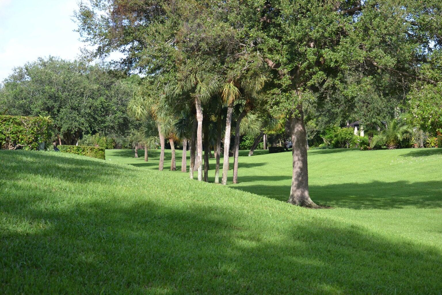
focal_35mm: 82
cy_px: 148
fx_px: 1013
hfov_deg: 24.6
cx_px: 221
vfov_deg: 16.6
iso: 100
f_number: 6.3
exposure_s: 1/160
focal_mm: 55
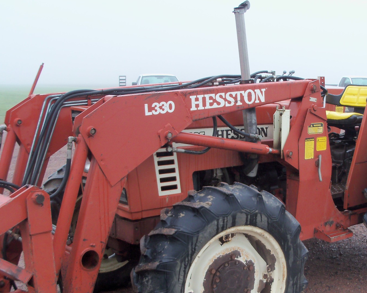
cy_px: 186
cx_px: 242
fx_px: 565
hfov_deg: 35.7
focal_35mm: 52
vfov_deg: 29.0
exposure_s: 1/80
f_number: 3
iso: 64
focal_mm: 6.3
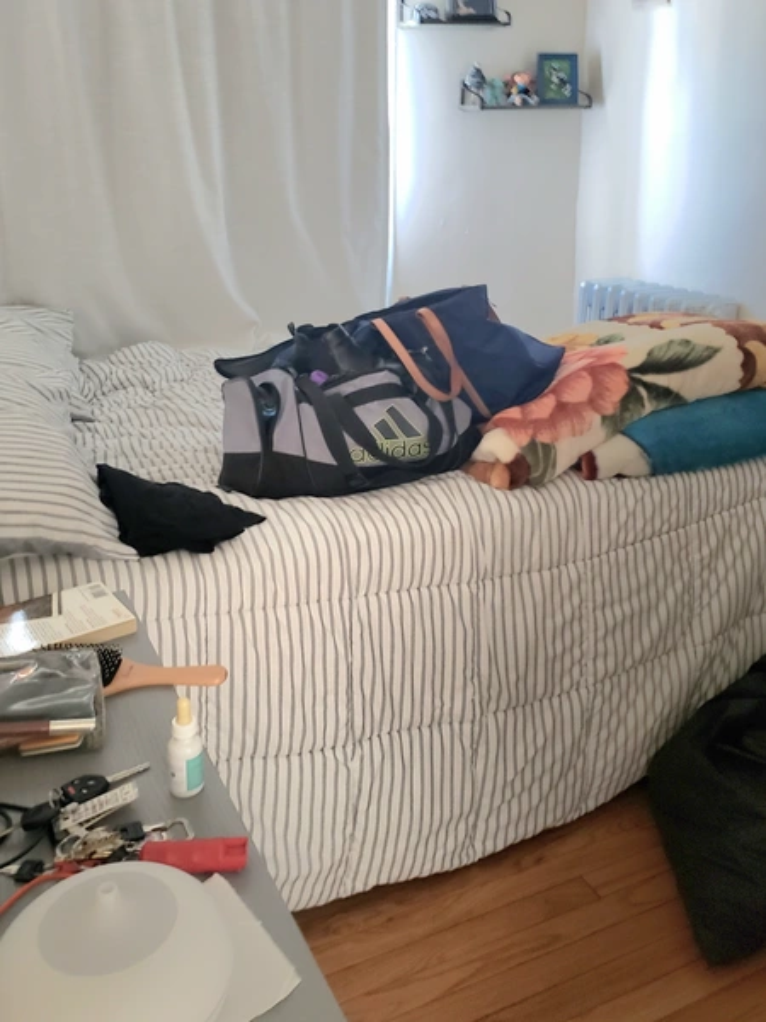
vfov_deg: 67.3
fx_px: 767
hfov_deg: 53.1
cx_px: 383
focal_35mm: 26
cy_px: 511
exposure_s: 1/11
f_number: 1.5
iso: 250
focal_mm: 4.3
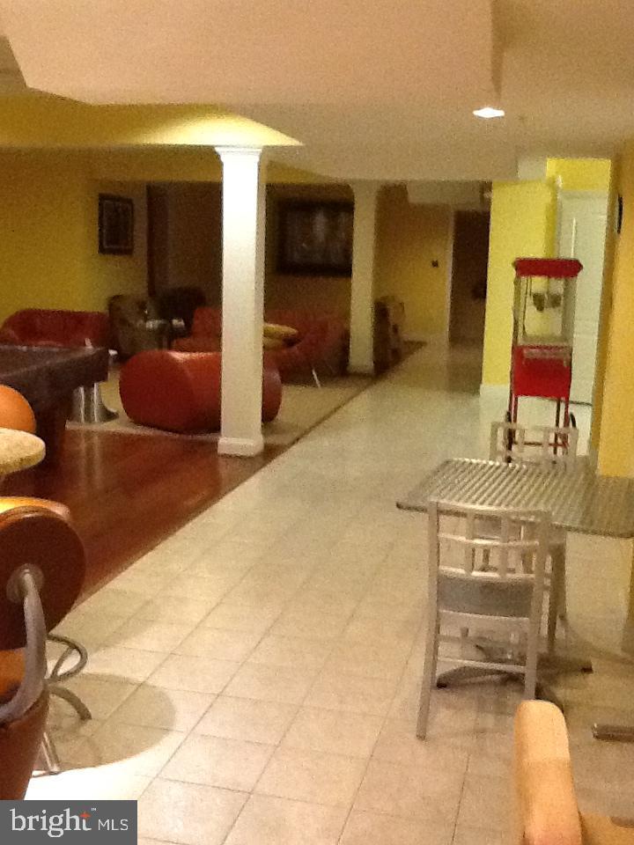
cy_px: 422
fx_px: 1074
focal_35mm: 44
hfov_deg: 32.9
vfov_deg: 42.9
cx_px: 317
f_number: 2.4
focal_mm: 2.03
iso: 400
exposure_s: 1/20
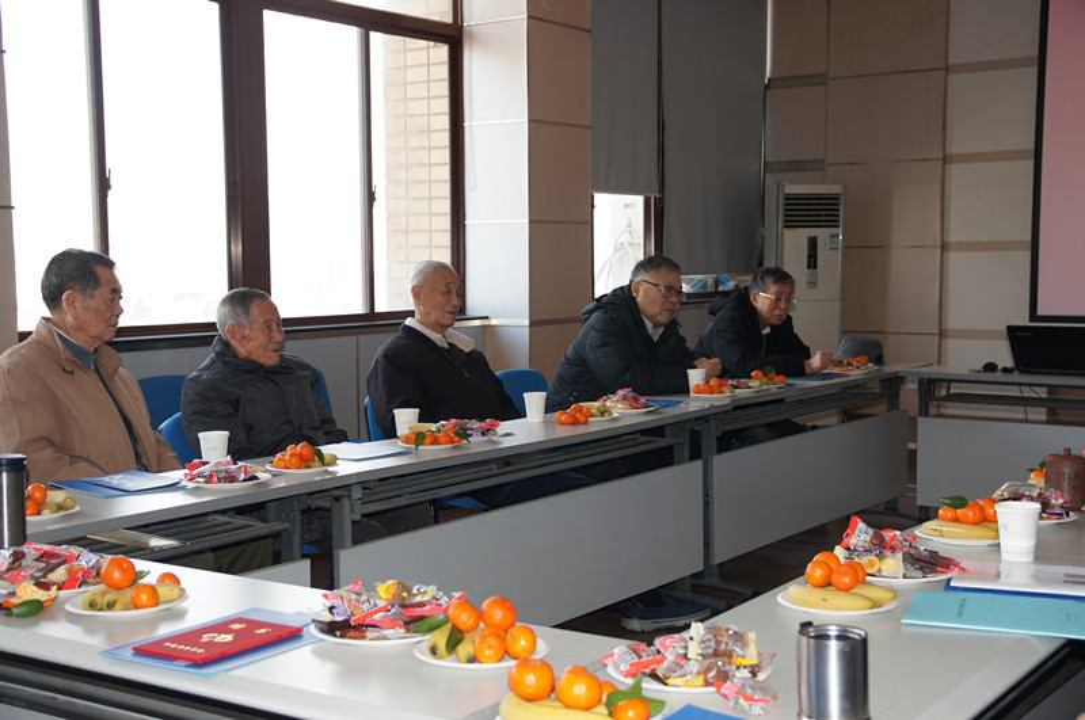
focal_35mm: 45
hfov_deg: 43.7
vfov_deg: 29.8
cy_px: 360
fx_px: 1354
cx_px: 542
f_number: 4.5
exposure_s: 1/60
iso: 160
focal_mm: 30
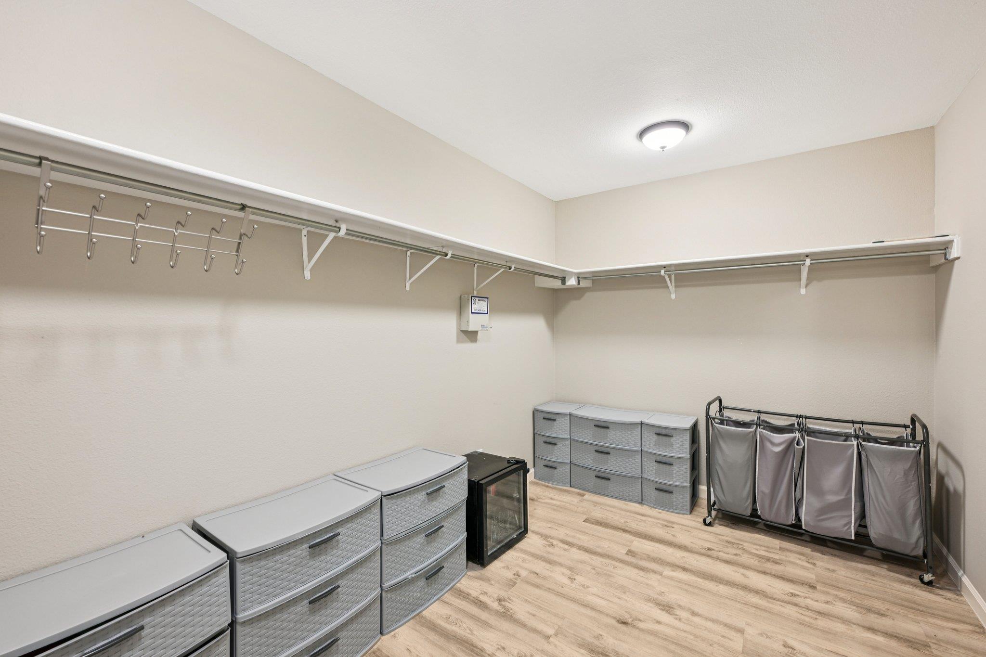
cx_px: 493
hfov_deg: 100.4
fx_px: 411
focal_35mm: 15
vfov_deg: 77.3
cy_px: 328
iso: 400
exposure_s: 1/10
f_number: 6.7
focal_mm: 15
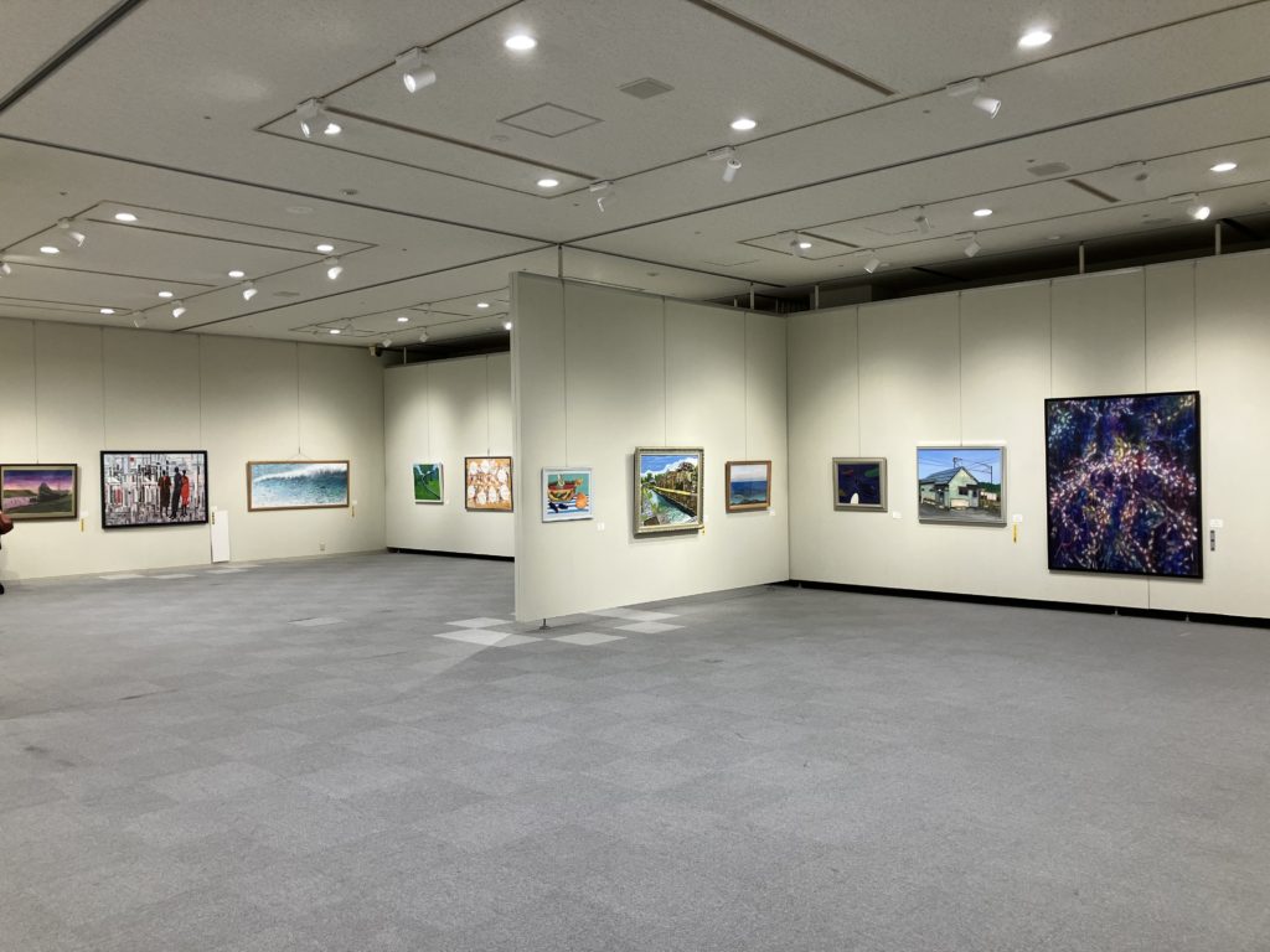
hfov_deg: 63.4
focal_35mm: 28
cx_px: 635
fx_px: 1027
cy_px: 476
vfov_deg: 49.7
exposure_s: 1/120
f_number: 1.8
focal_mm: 3.99
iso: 80
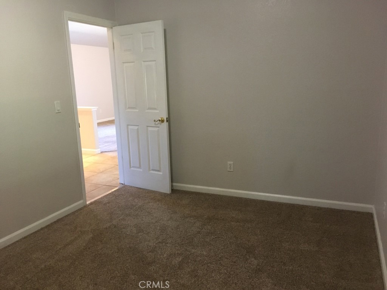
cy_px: 145
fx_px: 324
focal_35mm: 29
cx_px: 194
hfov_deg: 61.7
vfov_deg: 48.2
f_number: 2.2
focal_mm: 4.15
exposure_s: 1/30
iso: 200
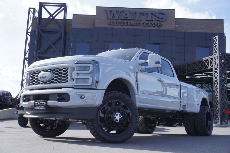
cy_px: 76
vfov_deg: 31.9
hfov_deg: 46.4
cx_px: 115
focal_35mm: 42
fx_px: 268
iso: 100
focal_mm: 28
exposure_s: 1/160
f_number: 8
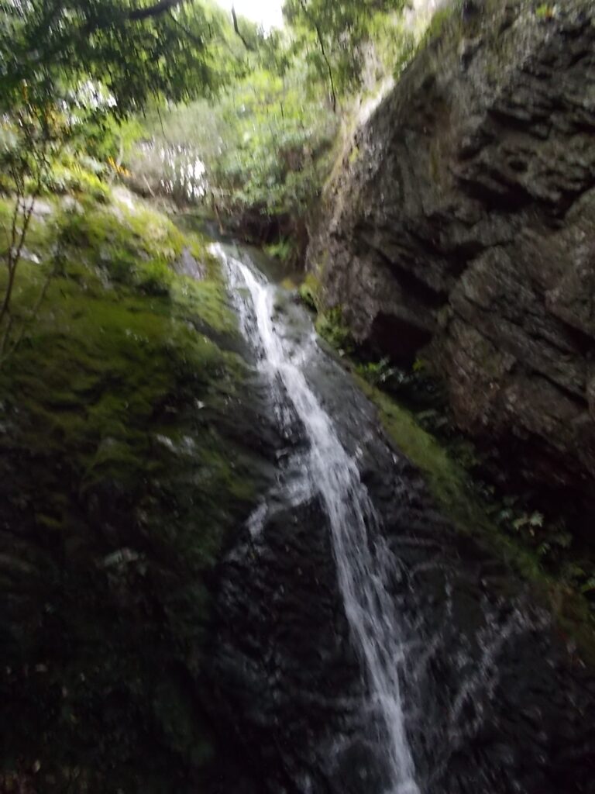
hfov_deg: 53.1
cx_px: 298
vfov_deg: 67.3
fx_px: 596
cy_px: 397
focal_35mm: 26
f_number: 3.2
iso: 250
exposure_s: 1/25
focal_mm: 4.6
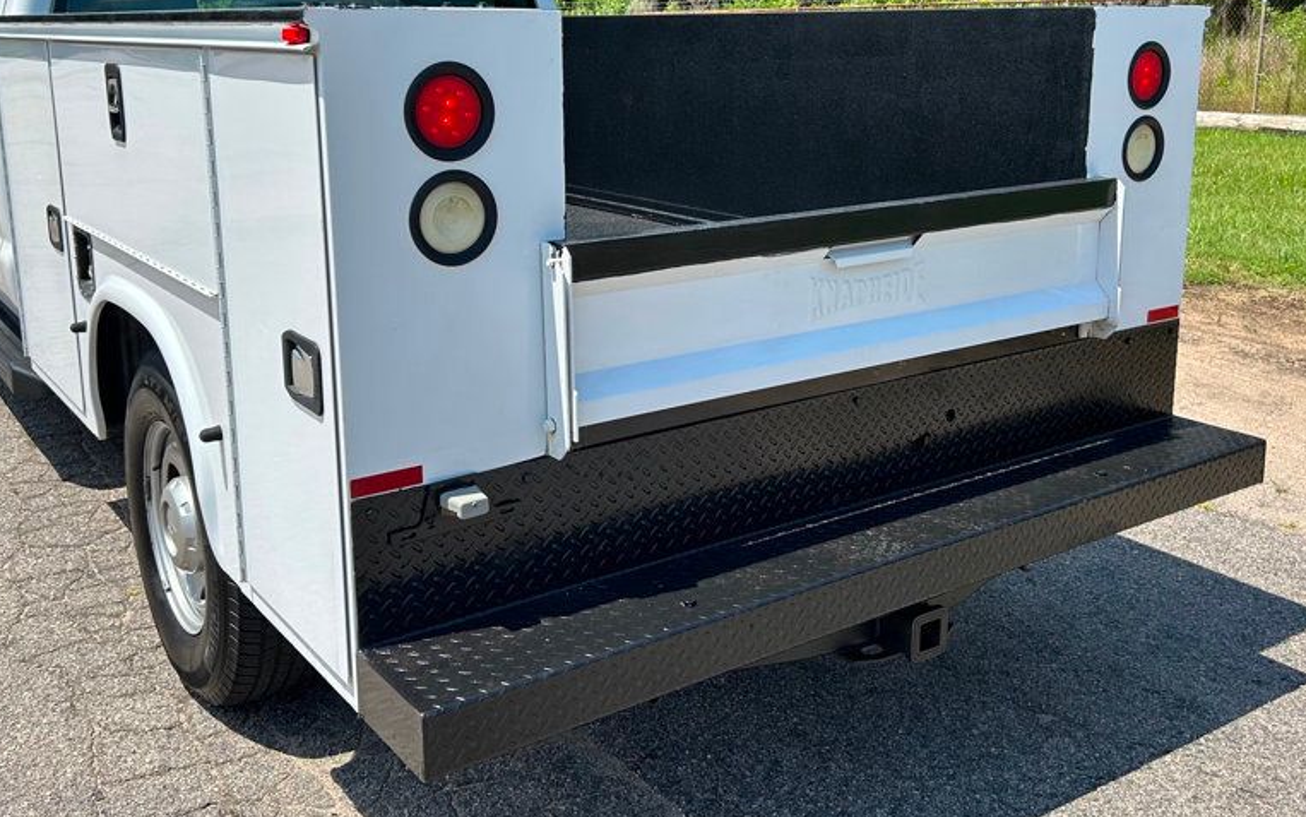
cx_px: 657
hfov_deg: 52.7
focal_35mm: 37
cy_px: 305
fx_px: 1317
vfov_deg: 34.3
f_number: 1.5
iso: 50
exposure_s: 1/3704
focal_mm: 5.7
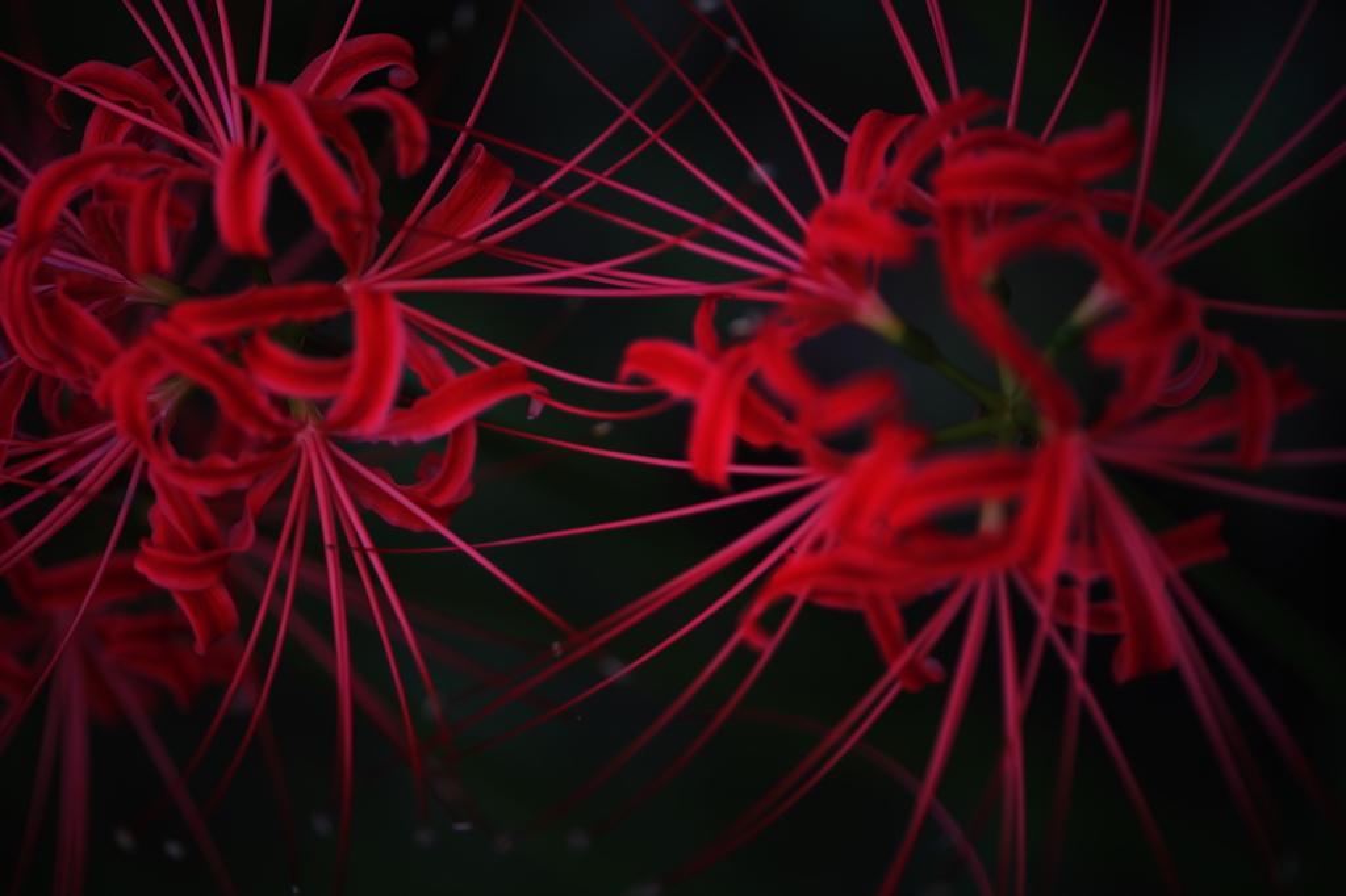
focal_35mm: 180
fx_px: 6727
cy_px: 448
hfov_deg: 11.4
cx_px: 673
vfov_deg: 7.6
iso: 200
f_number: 2.8
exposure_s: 1/200
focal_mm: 180
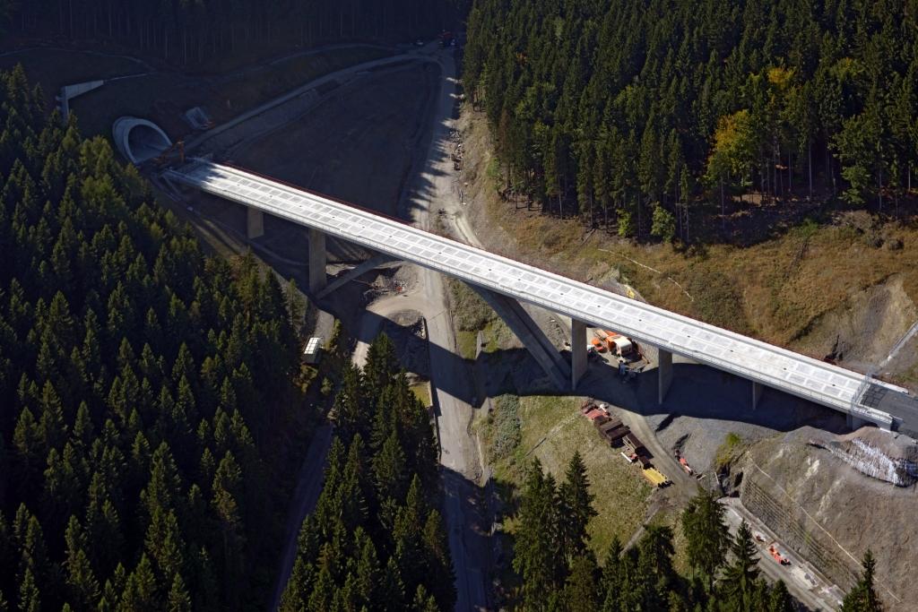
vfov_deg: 27.0
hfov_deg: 39.6
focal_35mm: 50
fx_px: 1275
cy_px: 306
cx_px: 459
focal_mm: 50
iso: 100
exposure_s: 1/1000
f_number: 4
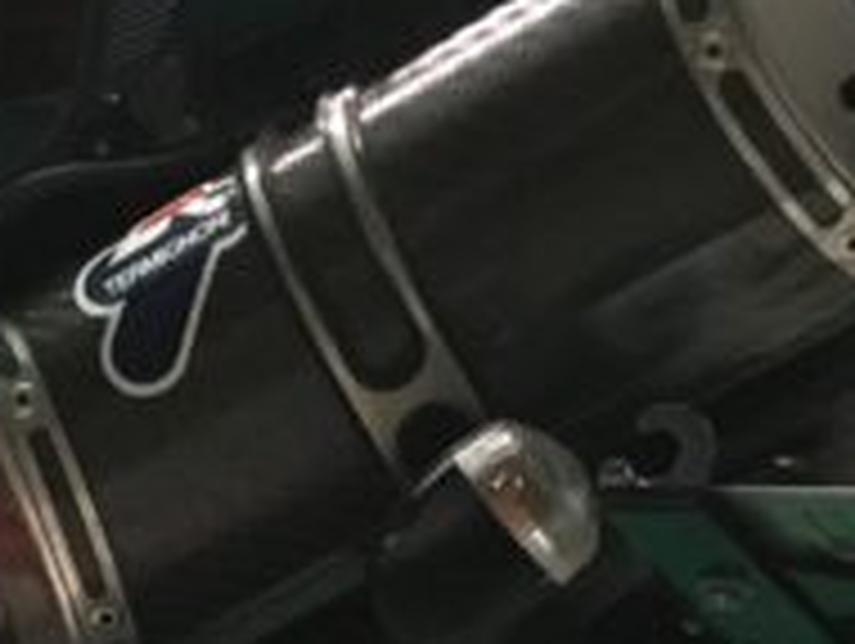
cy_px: 1536
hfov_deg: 11.9
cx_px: -572
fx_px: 3858
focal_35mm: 156
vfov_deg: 8.7
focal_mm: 4.15
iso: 250
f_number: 2.2
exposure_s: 1/33
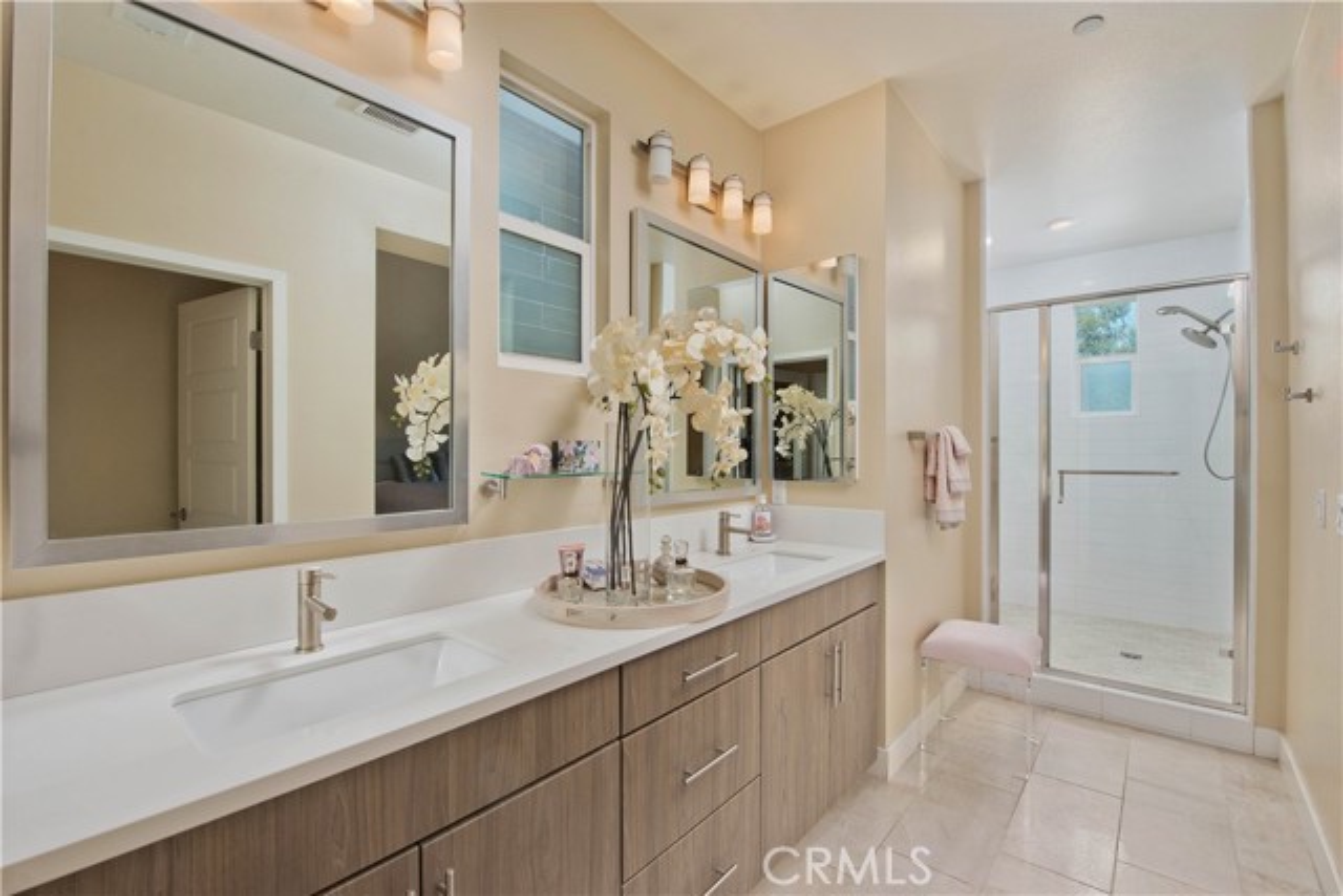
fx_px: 597
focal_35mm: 16
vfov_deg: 73.8
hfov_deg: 96.7
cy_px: 448
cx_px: 672
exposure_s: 1/320
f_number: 7.1
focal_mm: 16
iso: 400
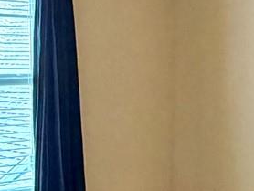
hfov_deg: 19.0
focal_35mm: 103
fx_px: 756
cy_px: 186
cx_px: 175
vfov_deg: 14.2
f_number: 2.2
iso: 320
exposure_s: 1/60
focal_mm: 2.22
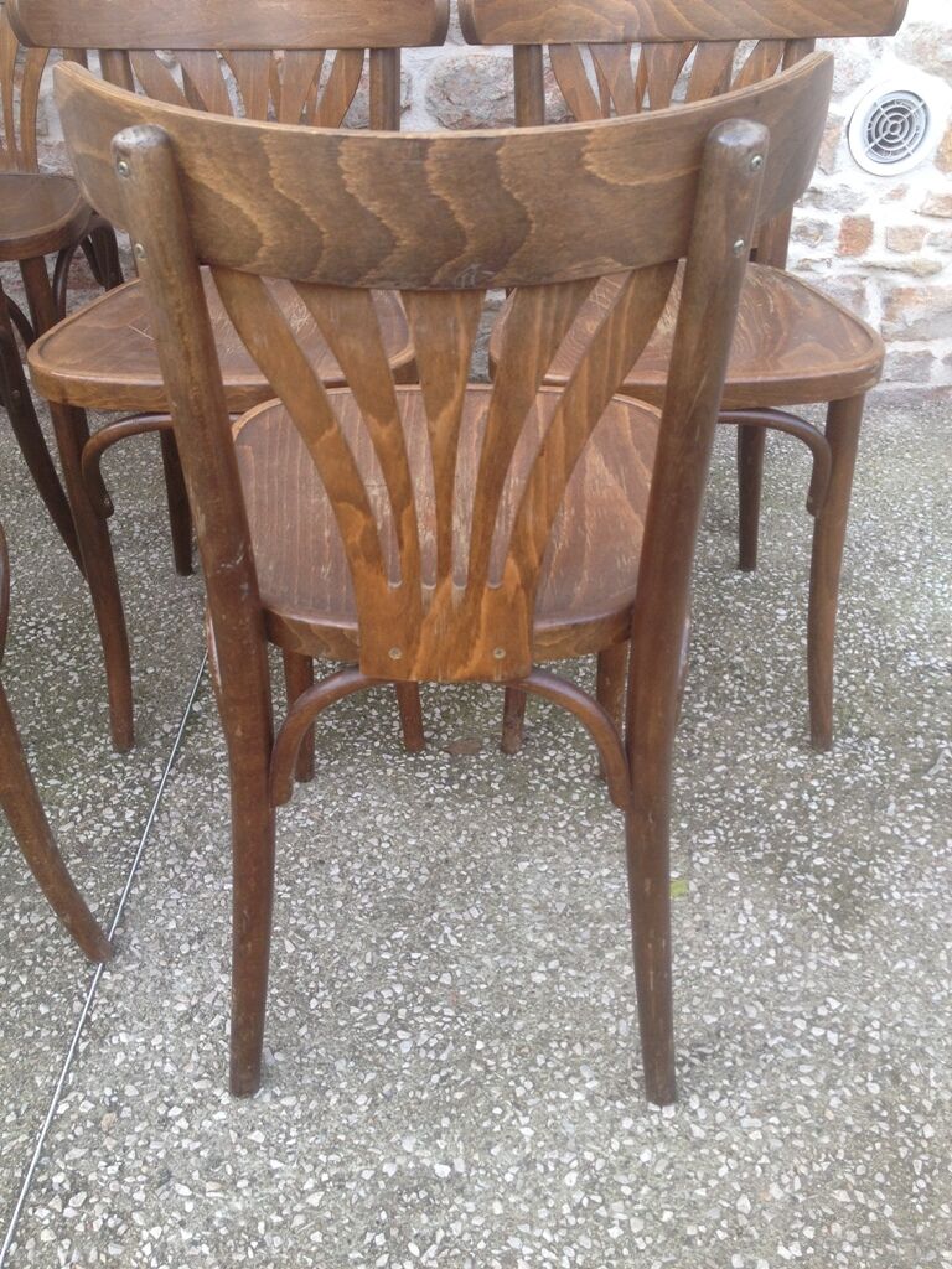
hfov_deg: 40.7
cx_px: 476
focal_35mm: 35
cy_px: 634
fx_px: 1283
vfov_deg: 52.6
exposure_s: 1/120
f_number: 2.4
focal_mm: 4.28
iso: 64
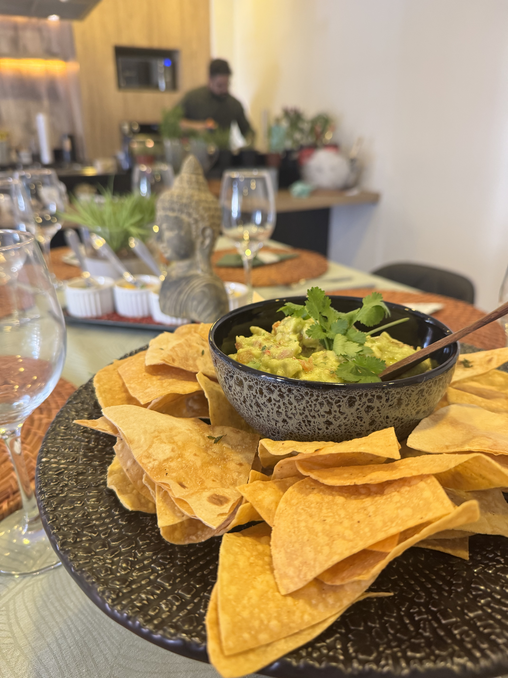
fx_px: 470
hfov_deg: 56.8
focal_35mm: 24
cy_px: 339
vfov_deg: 71.6
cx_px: 254
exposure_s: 1/60
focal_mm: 6.76
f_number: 1.78
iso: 320
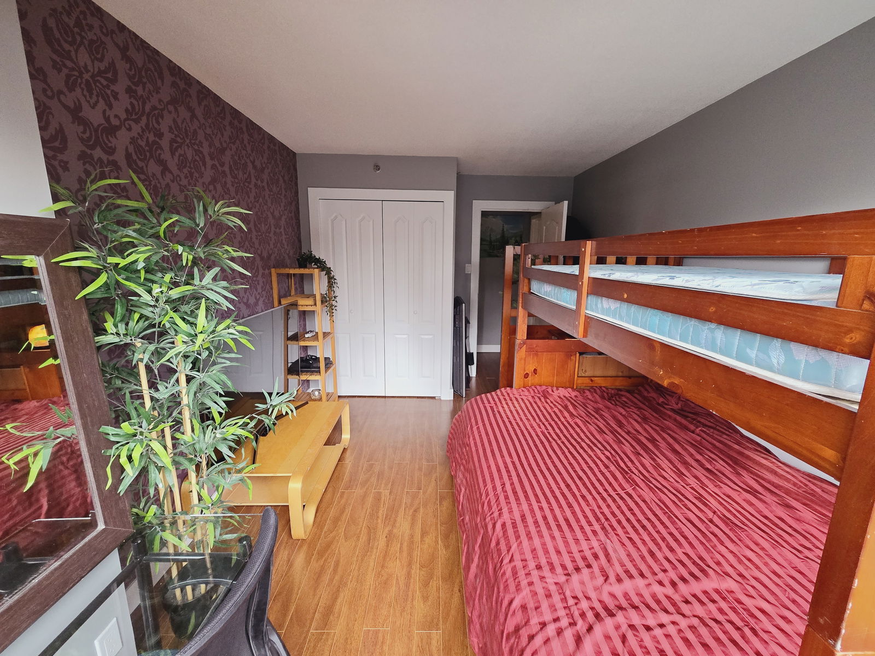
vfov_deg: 89.9
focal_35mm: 13
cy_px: 328
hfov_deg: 106.2
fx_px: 329
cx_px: 438
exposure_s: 1/60
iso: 200
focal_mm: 2.2
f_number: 2.2
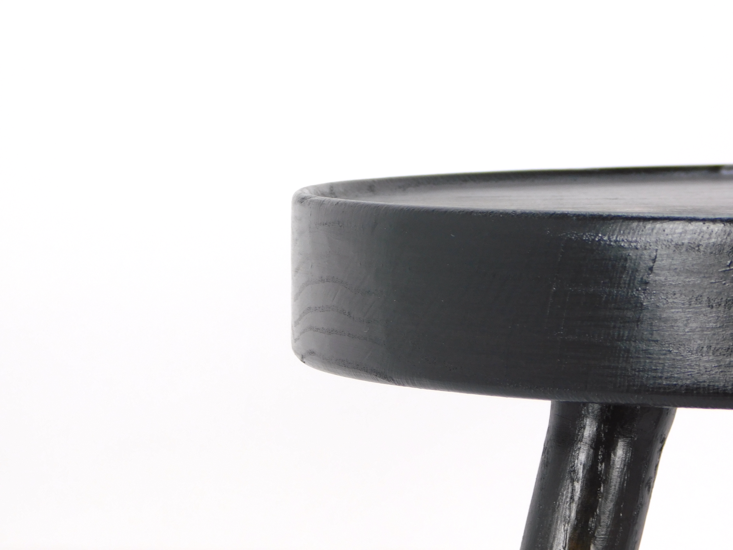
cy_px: 275
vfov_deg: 8.7
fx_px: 3600
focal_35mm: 170
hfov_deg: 11.6
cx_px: 366
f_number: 5.3
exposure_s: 1/40
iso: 125
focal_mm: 30.1
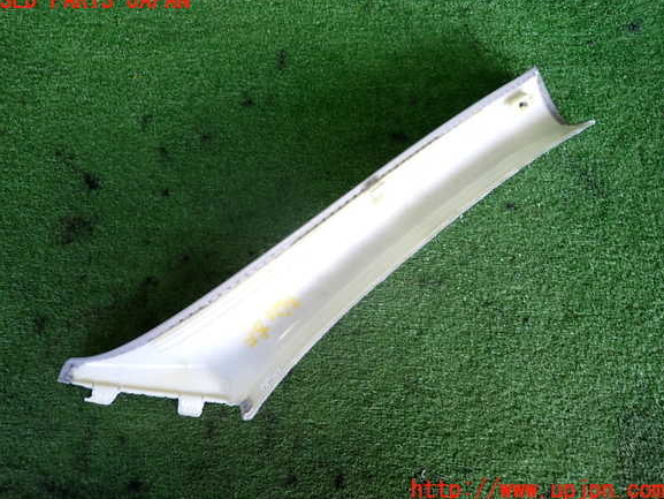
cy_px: 245
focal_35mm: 26
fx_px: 499
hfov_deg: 67.3
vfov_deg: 53.1
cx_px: 326
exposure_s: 1/100
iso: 200
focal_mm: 4.5
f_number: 2
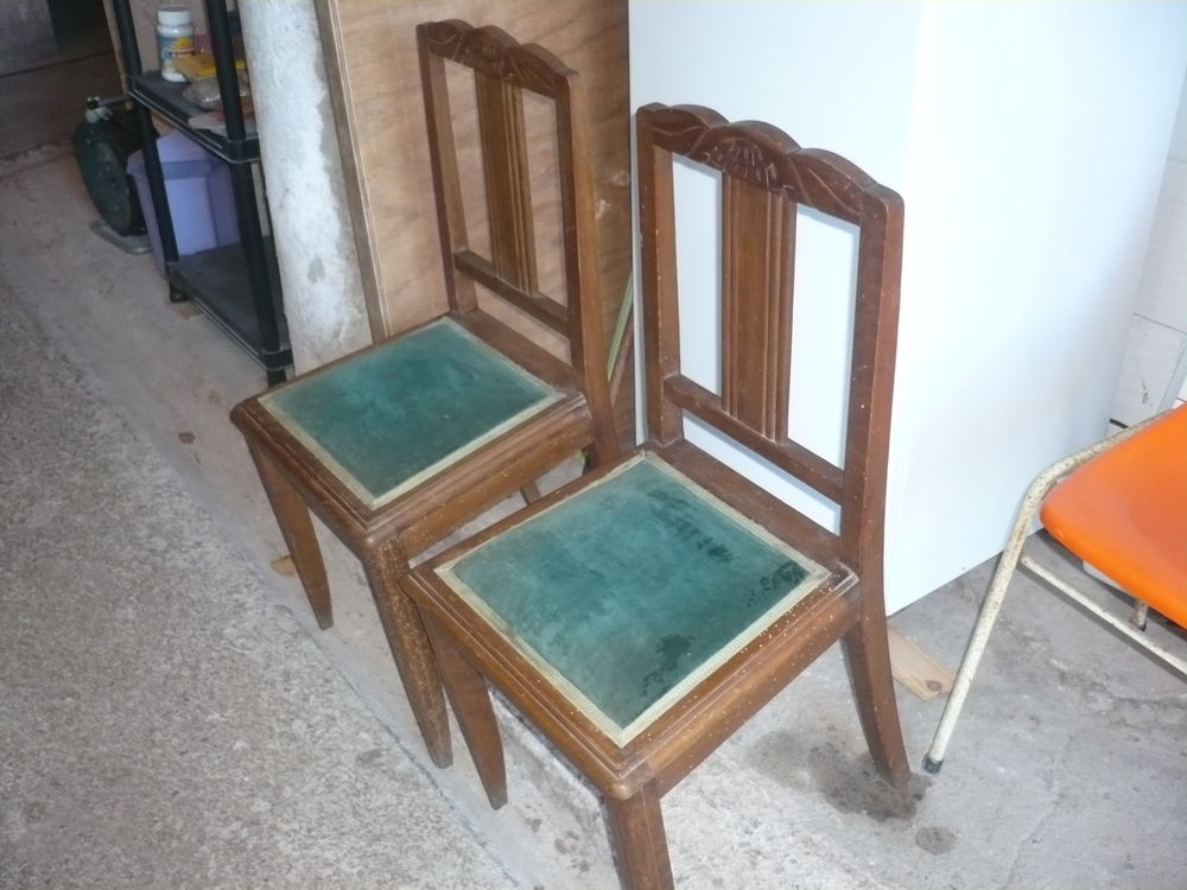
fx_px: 1200
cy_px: 445
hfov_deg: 52.6
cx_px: 594
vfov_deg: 40.7
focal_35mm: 35
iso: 250
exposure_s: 1/30
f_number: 2.8
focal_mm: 5.8
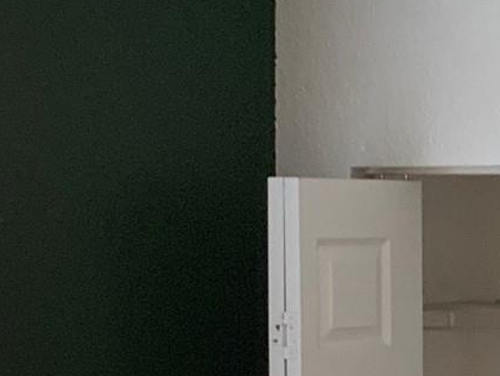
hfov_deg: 13.9
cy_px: 487
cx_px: 452
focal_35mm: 141
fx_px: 2037
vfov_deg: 10.3
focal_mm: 3
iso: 100
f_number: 1.8
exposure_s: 1/60
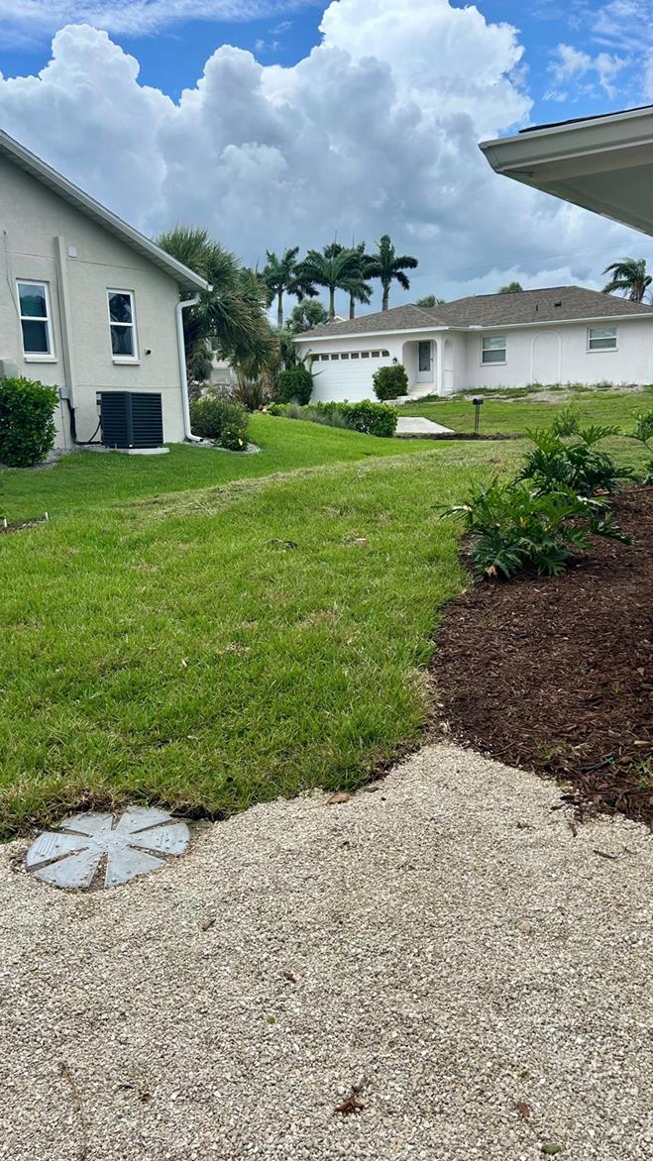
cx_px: 336
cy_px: 579
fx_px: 893
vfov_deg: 66.1
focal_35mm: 29
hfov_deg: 40.2
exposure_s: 1/2513
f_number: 1.5
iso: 50
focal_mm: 5.7
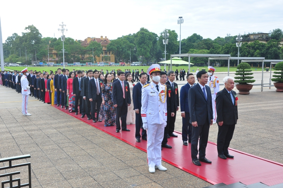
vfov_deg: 34.1
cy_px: 94
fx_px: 306
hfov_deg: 49.6
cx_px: 142
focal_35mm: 39
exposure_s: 1/60
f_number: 11
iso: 320
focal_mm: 26
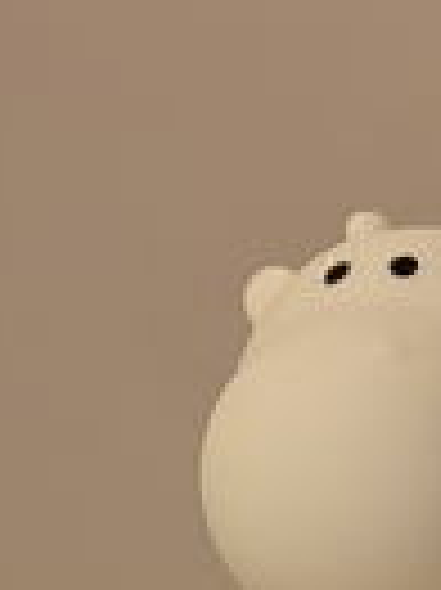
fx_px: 1803
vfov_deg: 16.4
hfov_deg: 13.7
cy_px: 971
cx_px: 446
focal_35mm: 106
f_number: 1.6
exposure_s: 1/25
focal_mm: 5.96
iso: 500
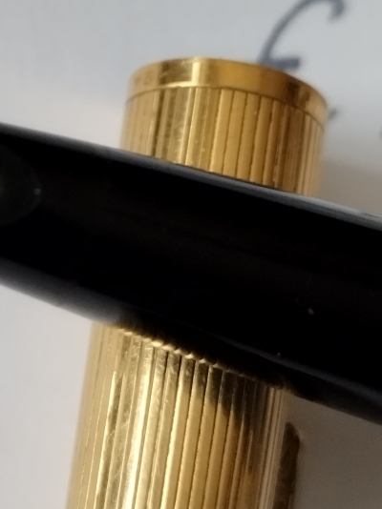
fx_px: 707
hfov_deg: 28.9
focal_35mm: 48
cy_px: 187
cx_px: 31
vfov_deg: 39.4
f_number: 1.89
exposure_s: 1/33.3
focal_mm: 5.89
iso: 420
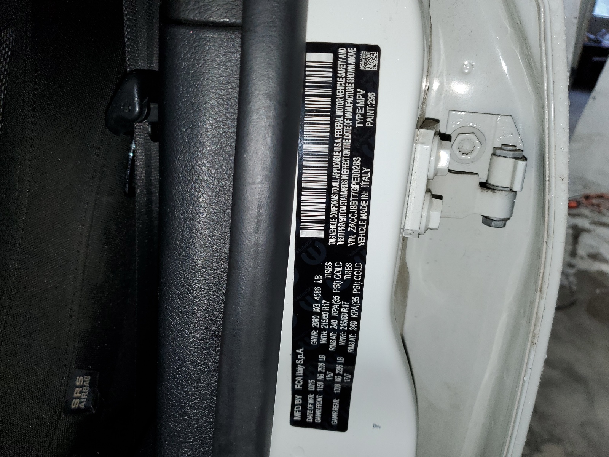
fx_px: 457
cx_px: 304
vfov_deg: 53.1
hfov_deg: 67.3
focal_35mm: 26
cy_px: 228
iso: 50
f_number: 1.5
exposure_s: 1/250
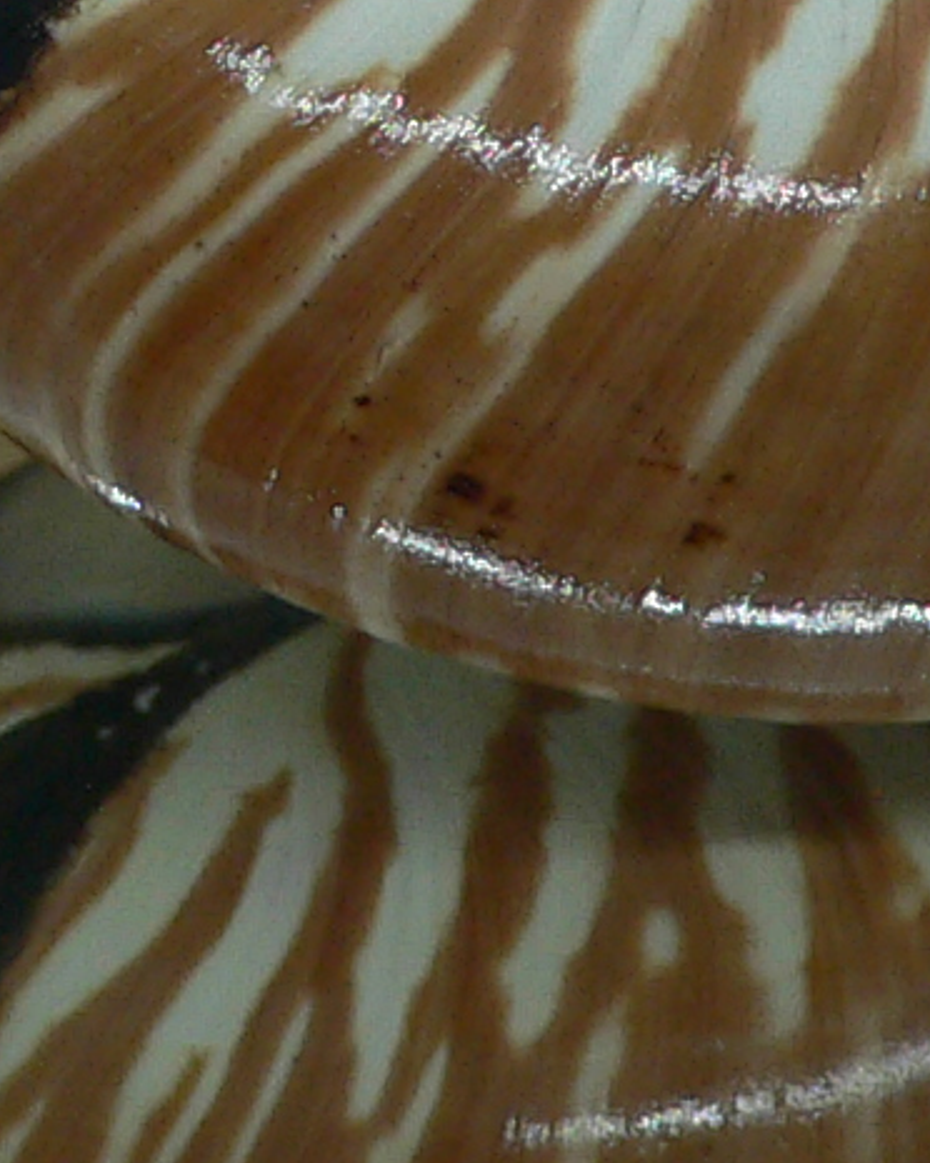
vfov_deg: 12.5
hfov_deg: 10.4
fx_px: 5092
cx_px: 128
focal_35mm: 148
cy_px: -508
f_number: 2.8
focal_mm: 4.6
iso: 80
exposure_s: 1/60
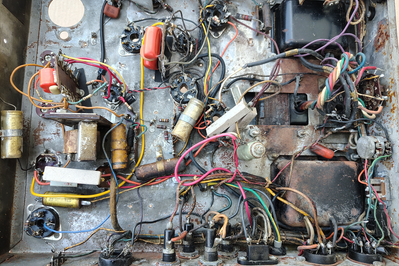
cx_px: 199
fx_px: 277
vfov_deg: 51.3
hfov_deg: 71.5
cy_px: 131
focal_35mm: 25
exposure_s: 1/100
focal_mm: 5.56
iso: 155
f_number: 1.8
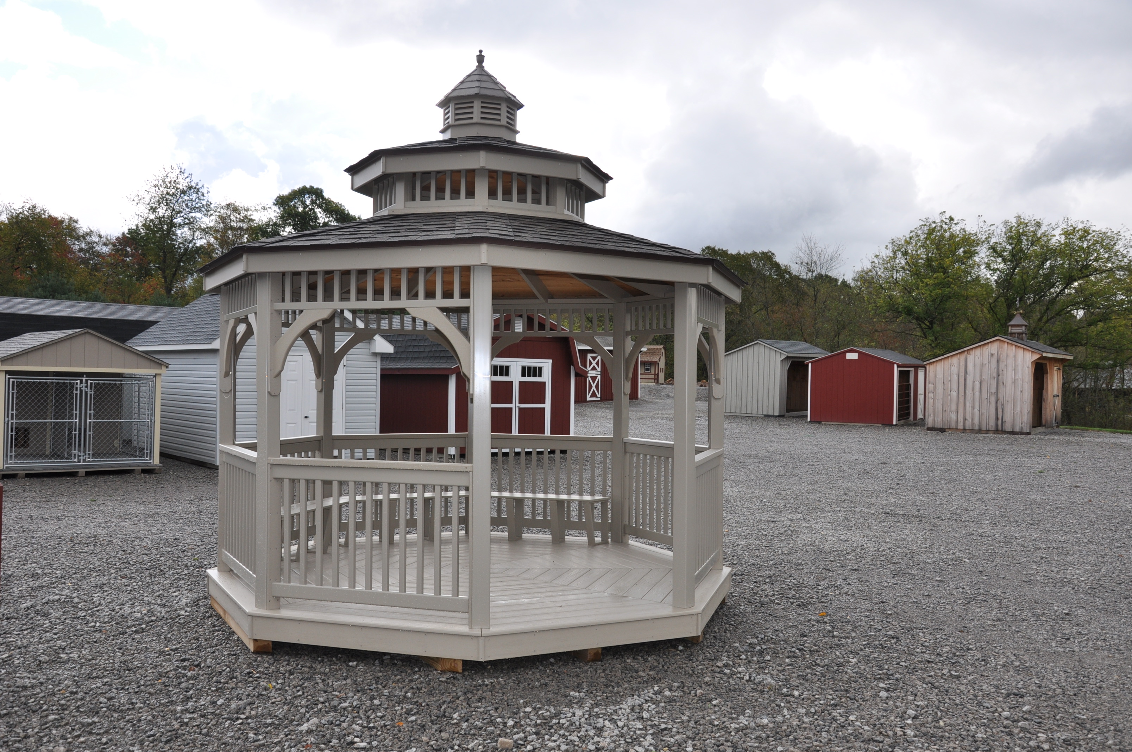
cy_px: 376
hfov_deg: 57.3
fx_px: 1036
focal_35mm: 33
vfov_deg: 39.9
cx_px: 566
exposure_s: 1/200
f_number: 8
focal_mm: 22
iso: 200
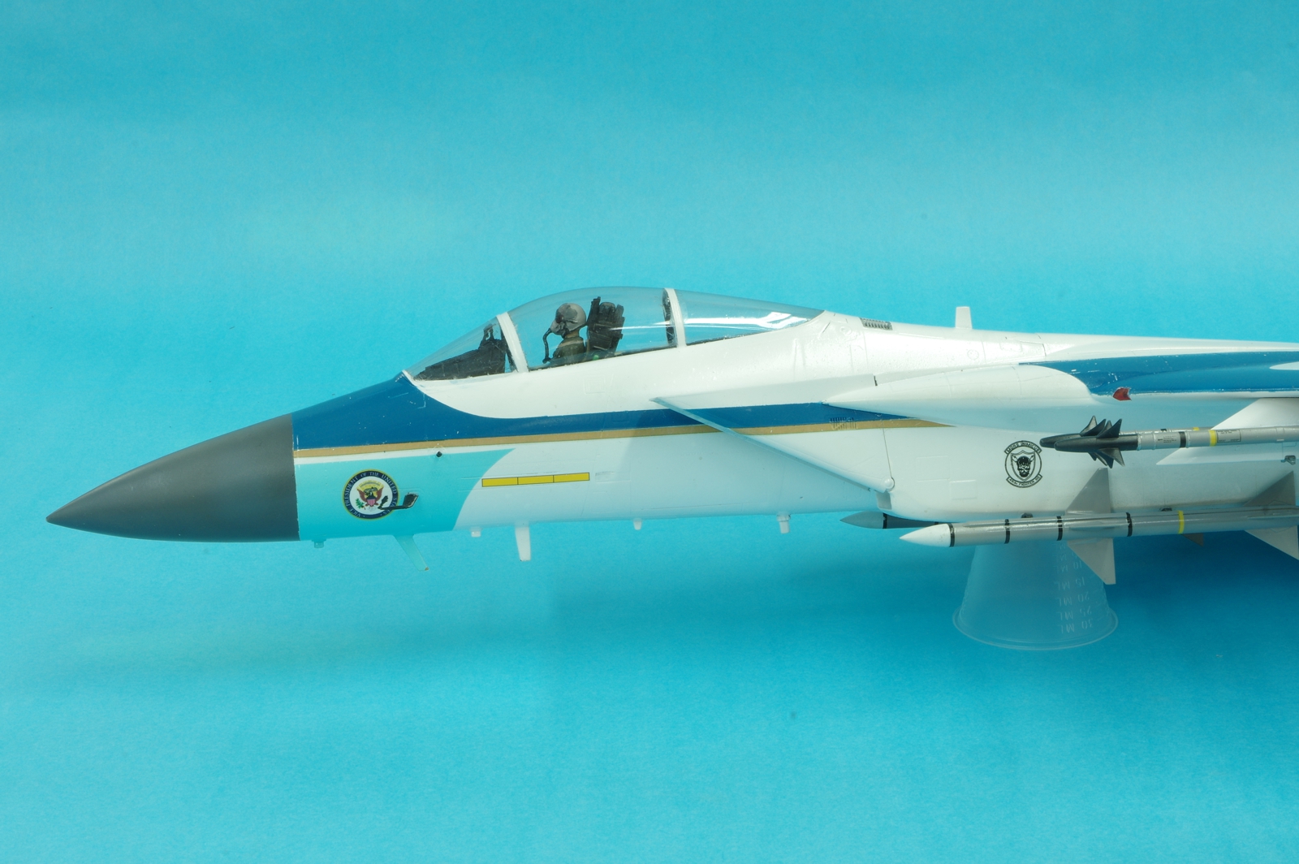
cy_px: 432
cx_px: 650
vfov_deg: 15.2
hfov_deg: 22.6
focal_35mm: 90
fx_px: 3245
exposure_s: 3
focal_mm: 60
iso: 100
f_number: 25
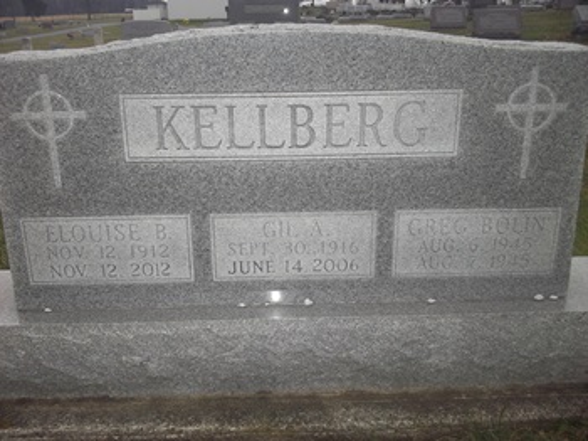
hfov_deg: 49.0
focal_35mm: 38
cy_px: 220
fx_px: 645
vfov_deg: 37.7
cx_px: 294
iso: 80
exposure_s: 1/60
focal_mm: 6.3
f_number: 4.5
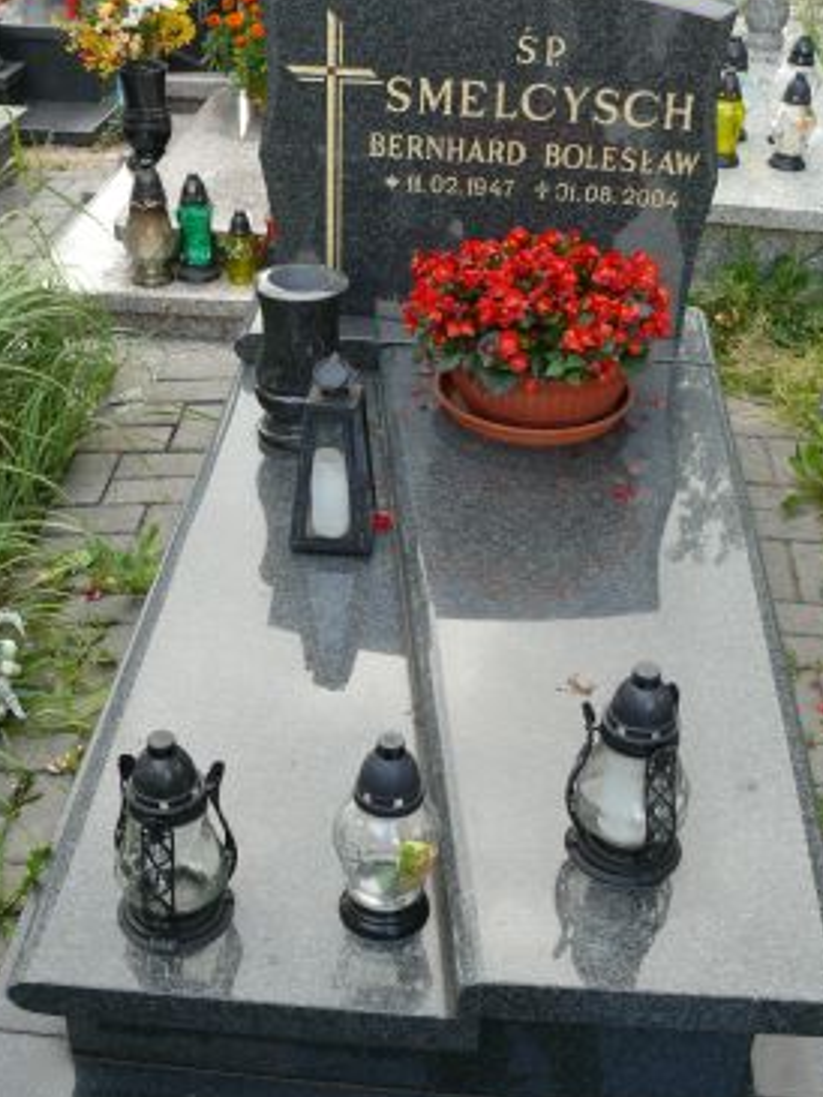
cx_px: 424
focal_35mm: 46
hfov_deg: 31.5
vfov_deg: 41.2
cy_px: 601
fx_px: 1457
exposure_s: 1/125
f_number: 2.8
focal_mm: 7.4
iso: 100
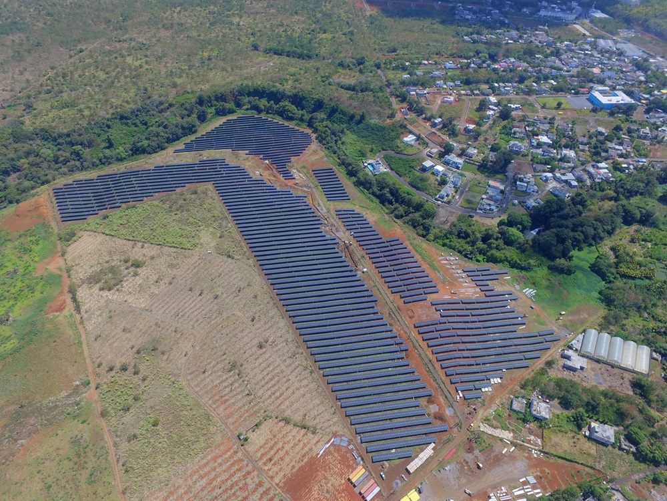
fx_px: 385
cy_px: 250
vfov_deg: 66.0
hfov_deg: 81.7
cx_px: 334
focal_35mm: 20
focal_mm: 3.61
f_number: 2.8
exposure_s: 1/306
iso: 100
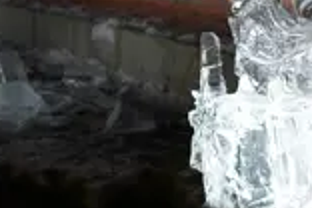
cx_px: 330
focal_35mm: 128
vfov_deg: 10.6
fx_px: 1109
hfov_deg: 15.6
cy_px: 9
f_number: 3.2
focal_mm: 50
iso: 1600
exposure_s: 1/160
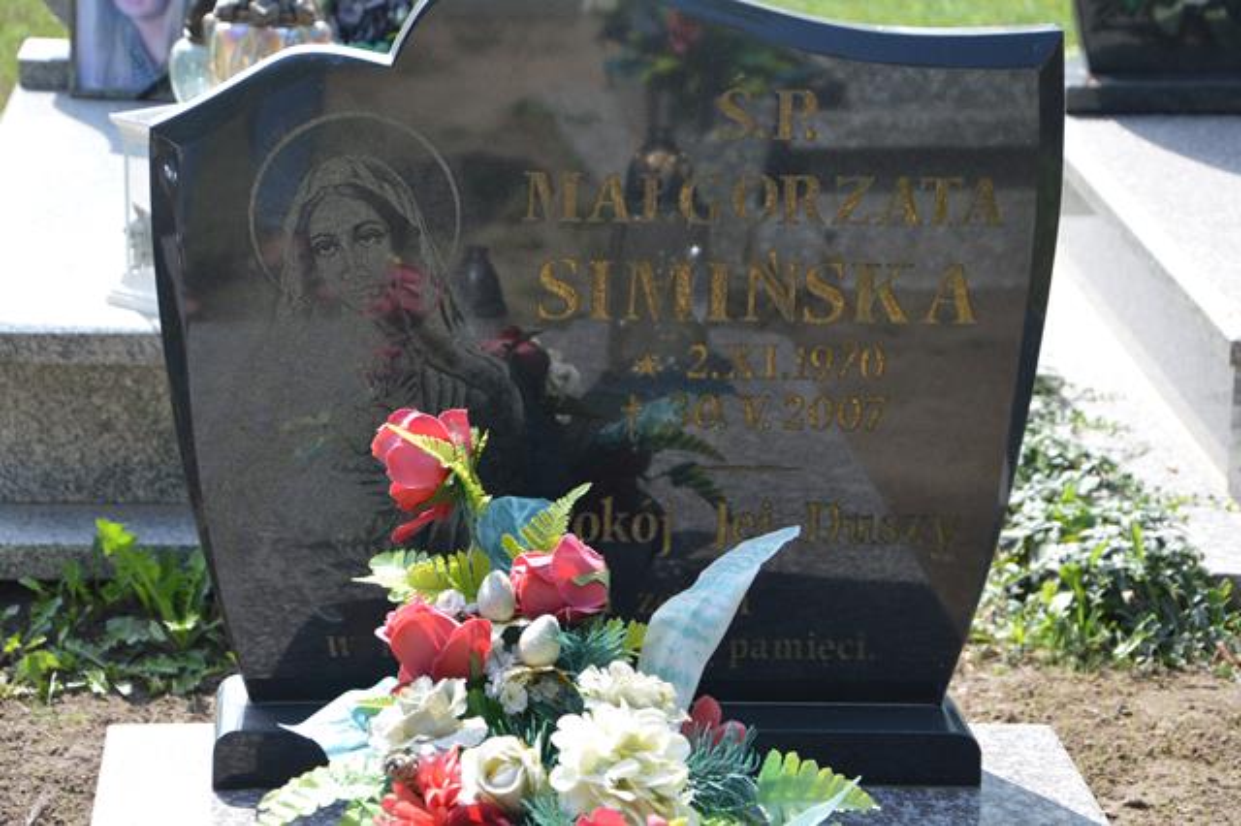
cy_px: 413
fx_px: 3411
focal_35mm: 99
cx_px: 620
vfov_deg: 13.8
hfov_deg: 20.6
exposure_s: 1/125
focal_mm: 66
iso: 100
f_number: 5.6
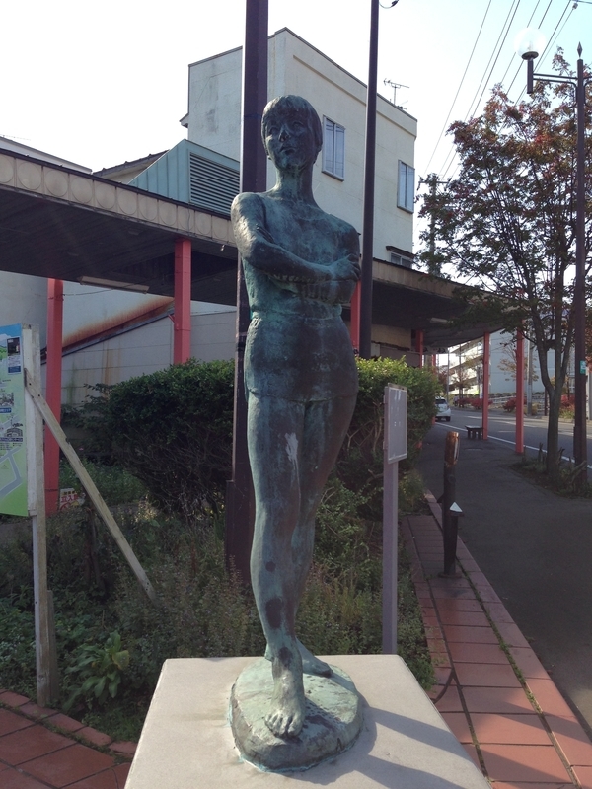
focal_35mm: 33
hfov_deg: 42.9
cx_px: 296
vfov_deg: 55.4
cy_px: 394
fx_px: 752
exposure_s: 1/430
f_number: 2.4
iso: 50
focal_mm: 4.12
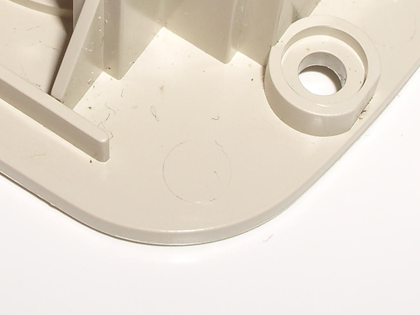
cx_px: 147
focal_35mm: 154
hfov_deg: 12.8
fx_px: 1868
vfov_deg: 9.5
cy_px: -57
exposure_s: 1/60
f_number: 5.6
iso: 80
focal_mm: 10.2
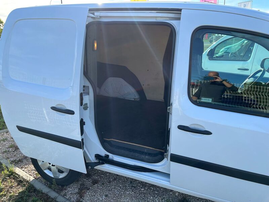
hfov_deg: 67.3
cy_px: 101
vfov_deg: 53.1
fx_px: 202
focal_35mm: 26
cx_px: 134
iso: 50
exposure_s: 1/1075
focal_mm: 5.1
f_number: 1.6
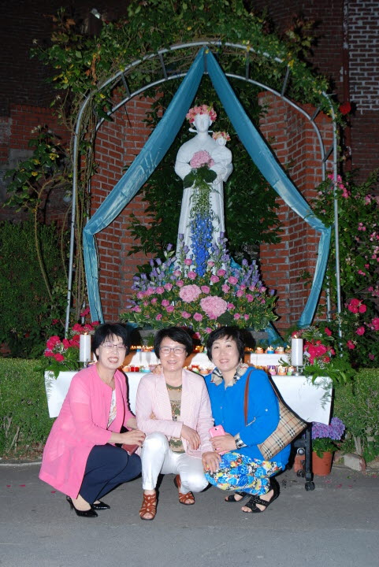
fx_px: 639
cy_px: 284
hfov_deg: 33.1
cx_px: 190
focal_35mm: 40
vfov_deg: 47.9
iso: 200
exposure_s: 1/60
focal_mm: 27
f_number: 5.6
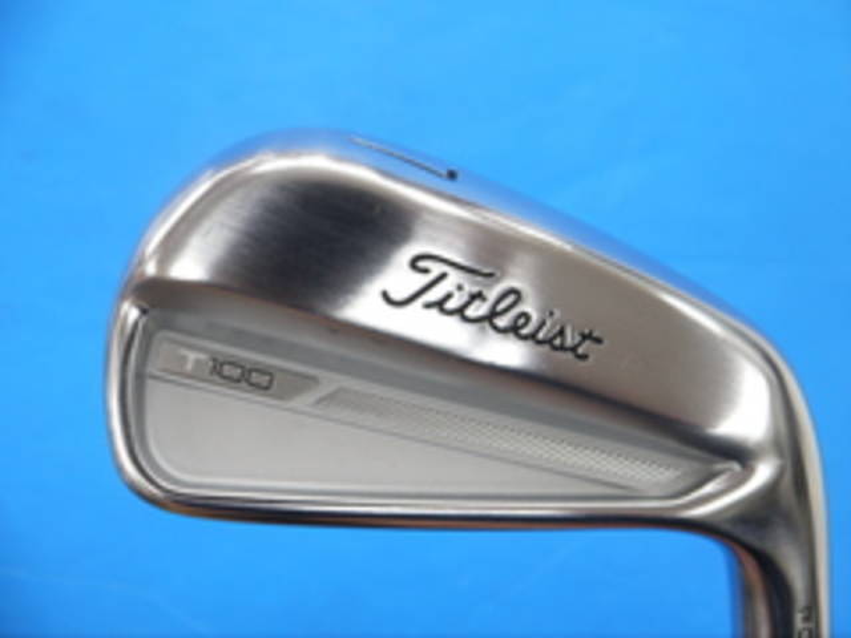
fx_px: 2065
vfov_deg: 17.6
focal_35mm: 84
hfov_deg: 23.3
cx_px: 426
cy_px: 319
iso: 640
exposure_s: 1/80
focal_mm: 42
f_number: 5.6
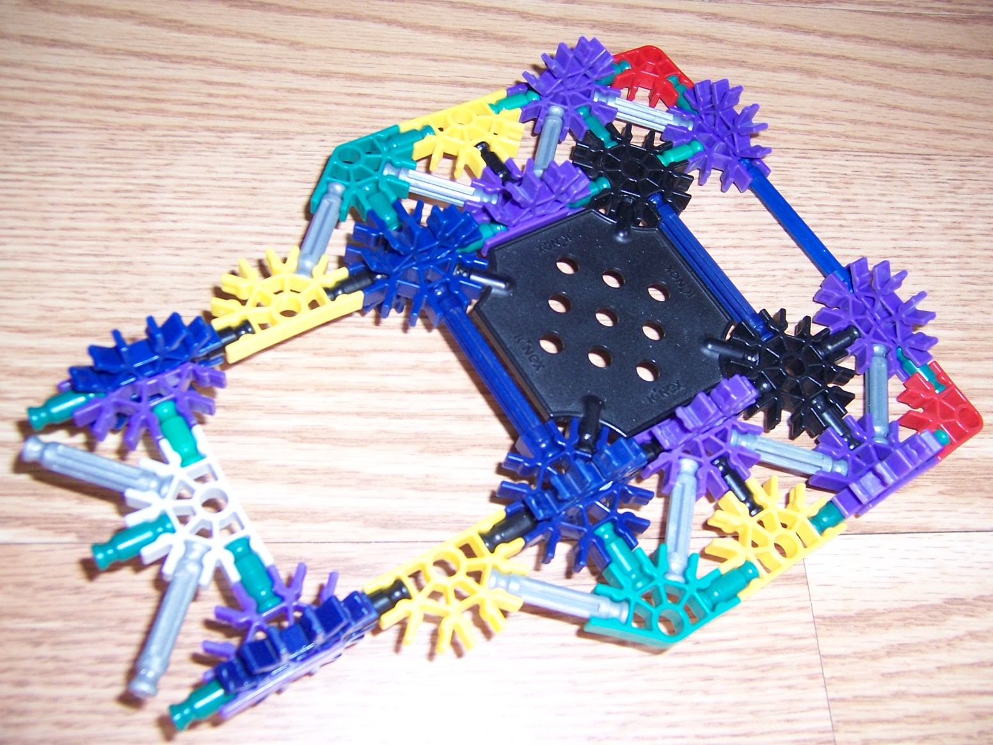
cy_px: 372
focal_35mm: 33
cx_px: 496
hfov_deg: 55.4
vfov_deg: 42.9
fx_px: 947
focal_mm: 5.5
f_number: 2.8
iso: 140
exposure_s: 1/60
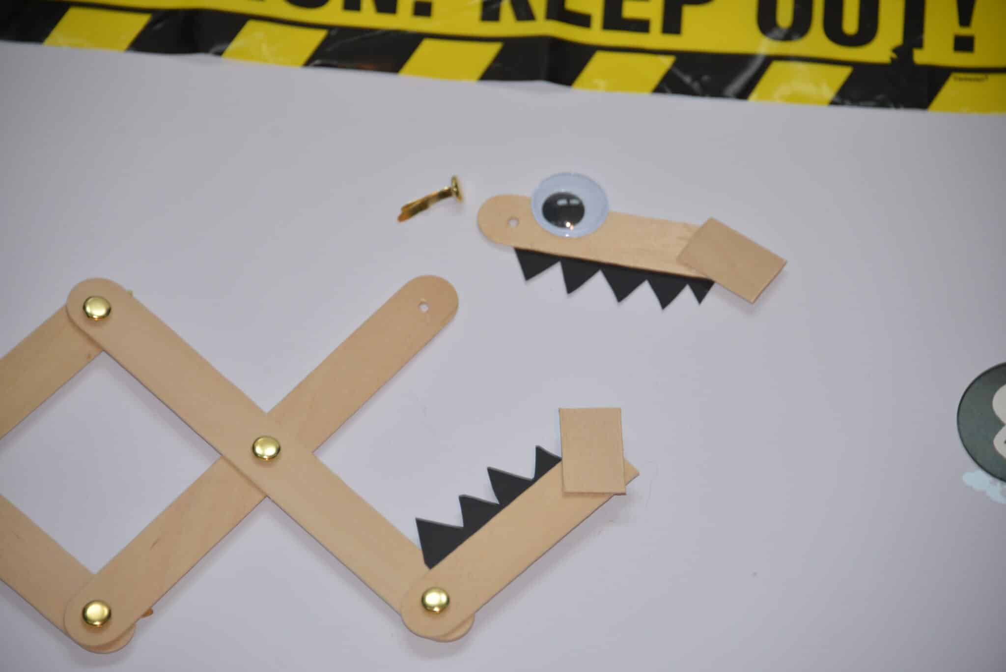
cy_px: 336
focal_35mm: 300
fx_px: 8386
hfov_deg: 6.9
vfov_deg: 4.6
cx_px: 503
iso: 800
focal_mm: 300
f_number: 5.6
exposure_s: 1/60
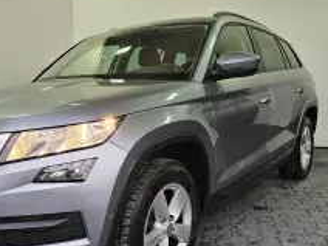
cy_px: 136
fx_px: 370
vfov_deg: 36.8
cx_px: 99
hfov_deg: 46.8
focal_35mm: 39
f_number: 1.7
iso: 64
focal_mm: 6.3
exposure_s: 1/190
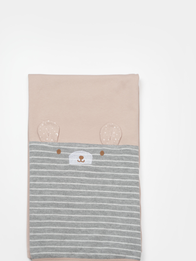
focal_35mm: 75
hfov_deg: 19.6
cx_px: 86
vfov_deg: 25.9
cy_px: 166
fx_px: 566
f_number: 11
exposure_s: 1/125
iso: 125
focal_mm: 34.3
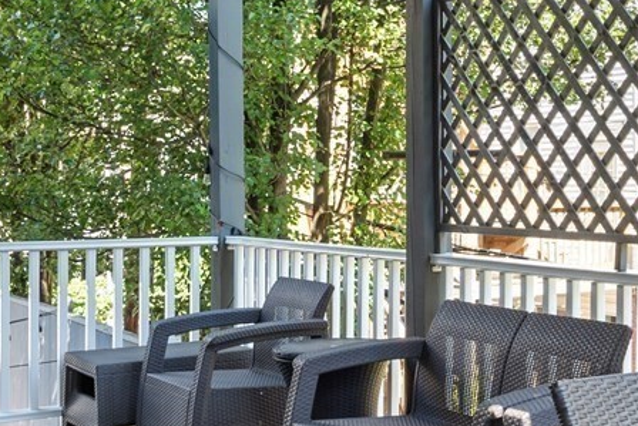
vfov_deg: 21.2
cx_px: 592
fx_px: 1135
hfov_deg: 29.9
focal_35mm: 64
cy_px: 183
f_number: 8
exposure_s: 1/80
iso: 100
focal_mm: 14
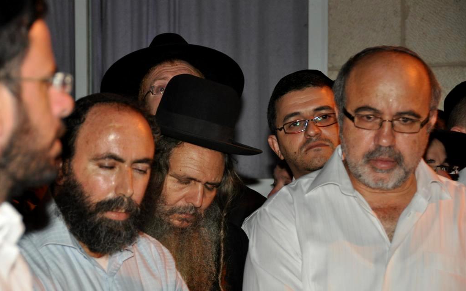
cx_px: 233
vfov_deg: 10.4
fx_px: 1600
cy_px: 154
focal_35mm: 126
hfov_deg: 16.6
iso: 800
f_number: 5
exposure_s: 1/60
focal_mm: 82
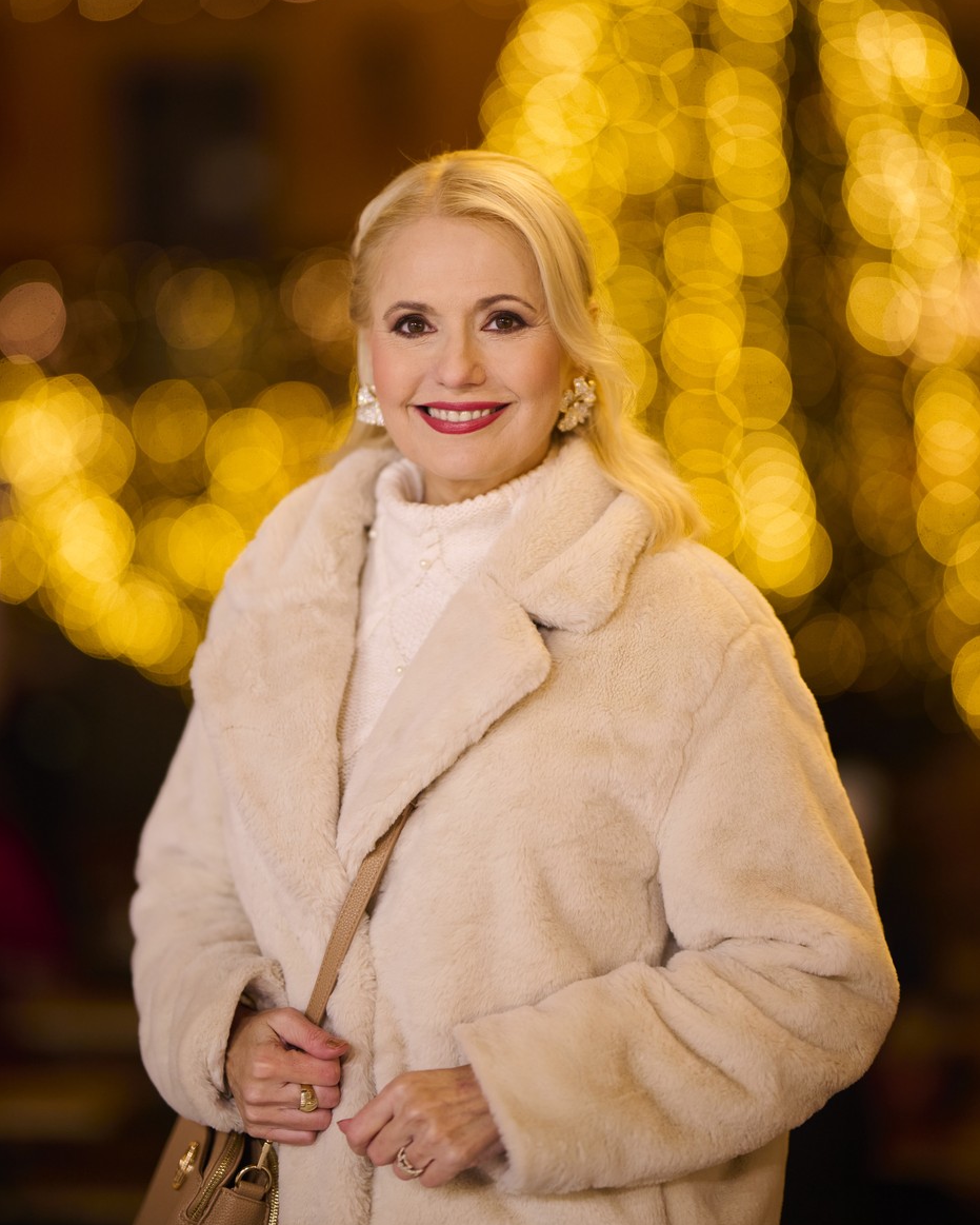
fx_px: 3479
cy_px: 522
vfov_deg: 19.9
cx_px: 490
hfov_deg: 16.0
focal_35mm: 96
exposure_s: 1/125
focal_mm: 85
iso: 450
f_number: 1.2
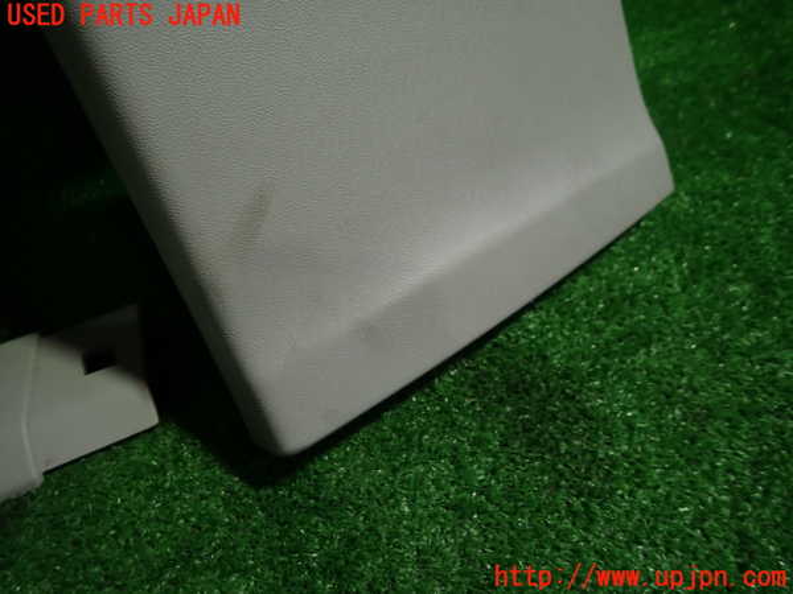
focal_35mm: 25
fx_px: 573
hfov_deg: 69.4
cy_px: 297
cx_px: 396
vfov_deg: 54.9
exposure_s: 1/60
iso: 125
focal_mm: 4.5
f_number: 2
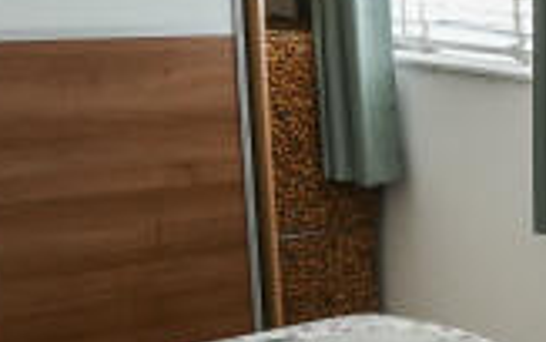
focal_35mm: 96
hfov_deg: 20.1
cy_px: 344
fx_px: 1429
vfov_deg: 13.4
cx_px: 673
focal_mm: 10
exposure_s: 1/60
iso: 400
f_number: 4
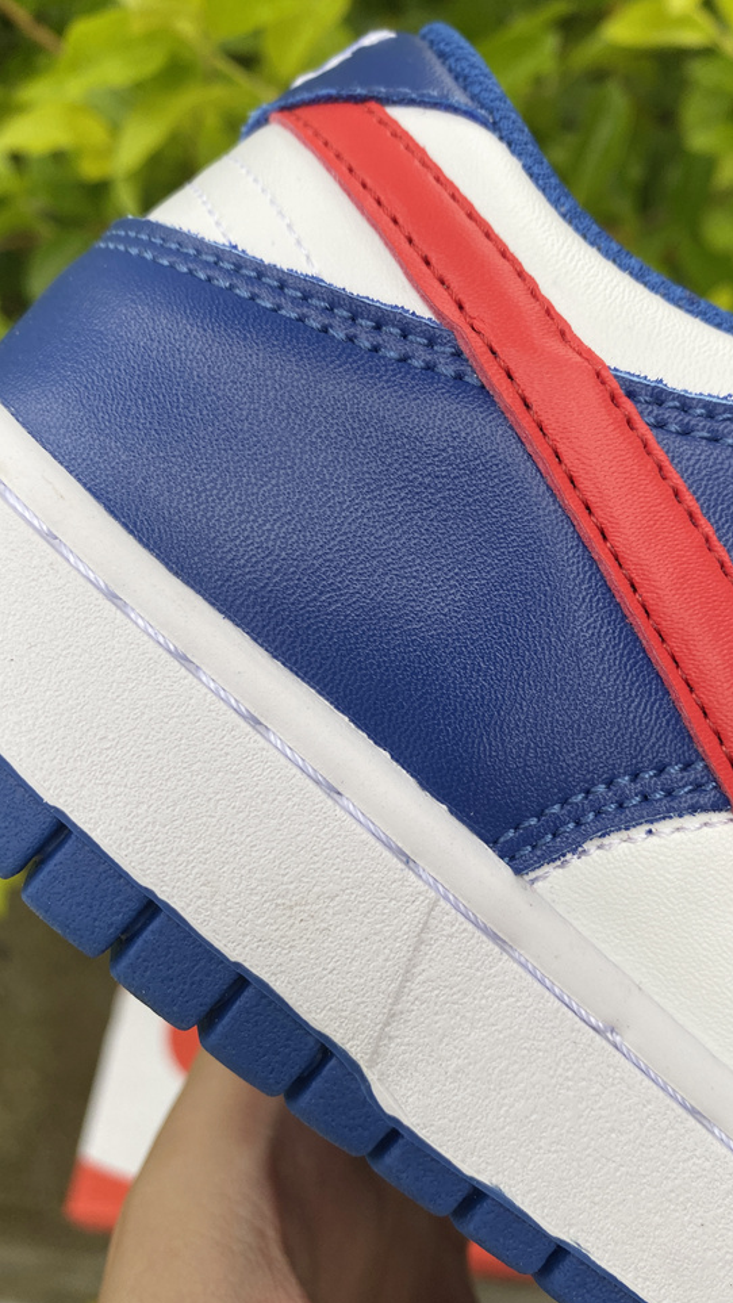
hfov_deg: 40.0
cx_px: 435
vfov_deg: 66.1
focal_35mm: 29
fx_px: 1002
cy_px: 645
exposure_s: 1/122
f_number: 1.8
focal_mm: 4.25
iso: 50
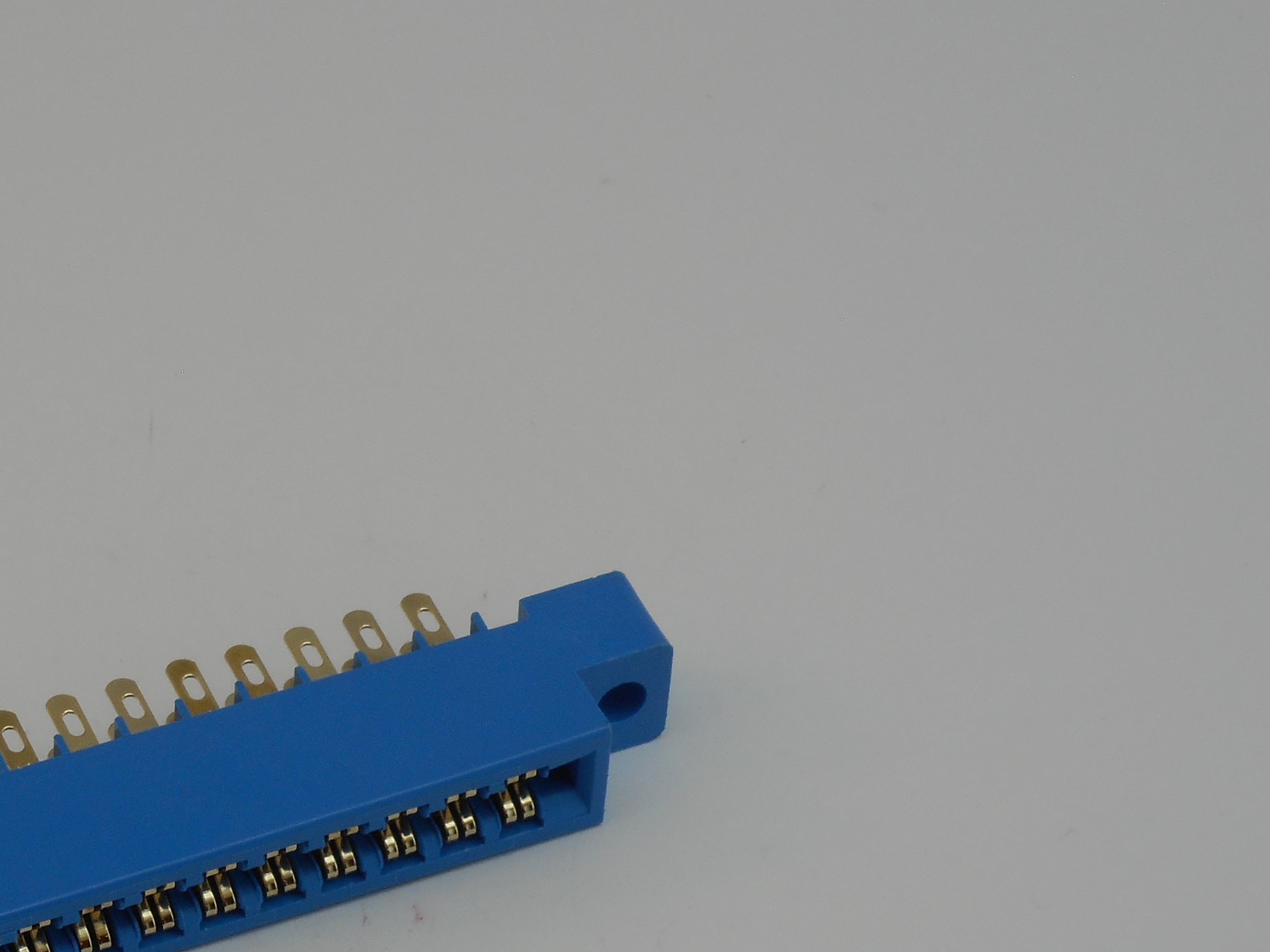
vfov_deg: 8.3
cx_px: 218
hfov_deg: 11.0
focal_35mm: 179
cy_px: 848
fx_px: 6567
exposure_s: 1/60
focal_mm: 15.9
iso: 80
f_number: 5.6
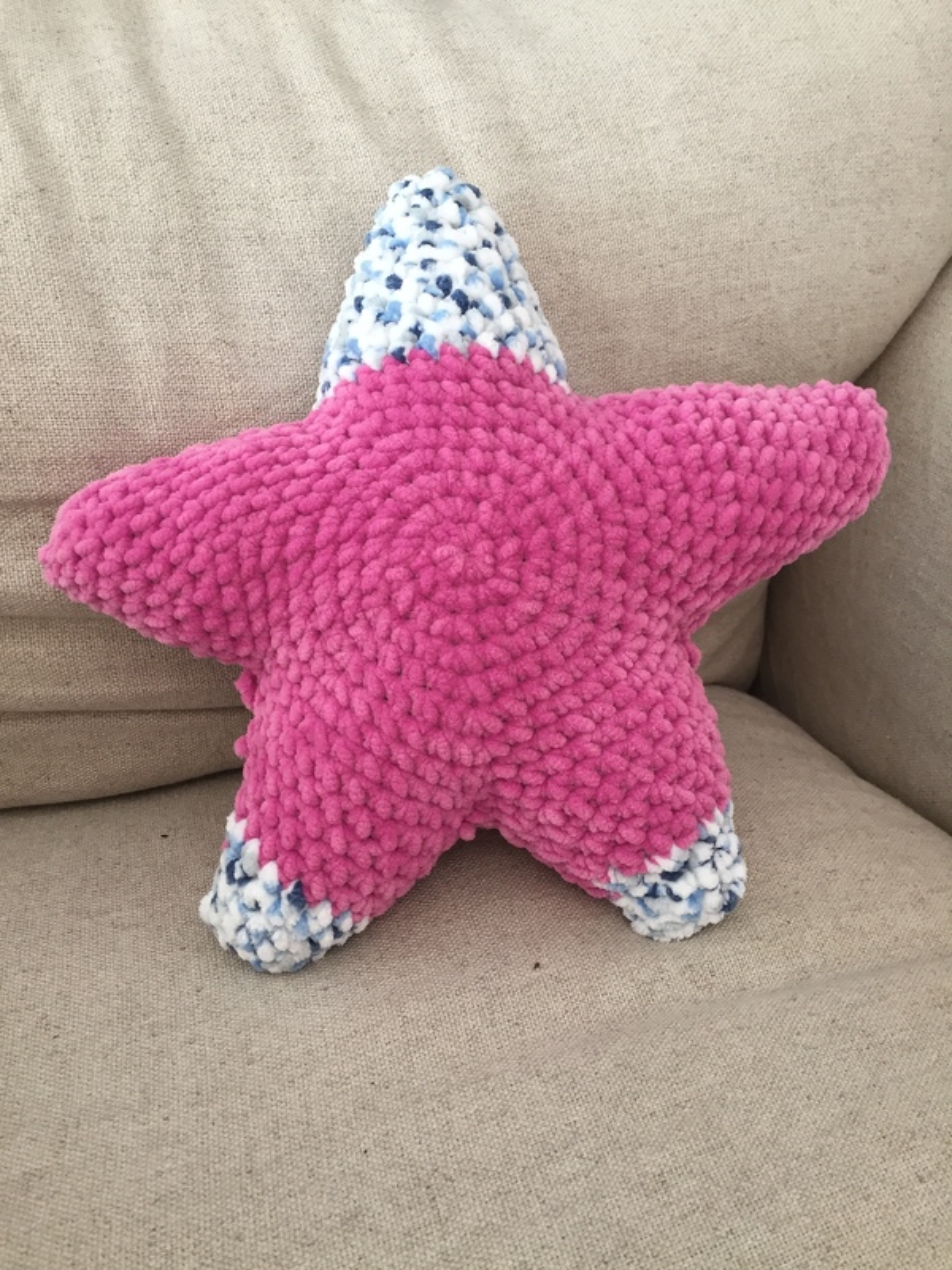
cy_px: 635
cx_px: 476
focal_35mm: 29
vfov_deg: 61.7
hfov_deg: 48.2
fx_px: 1063
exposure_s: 1/33
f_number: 2.2
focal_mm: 4.15
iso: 100
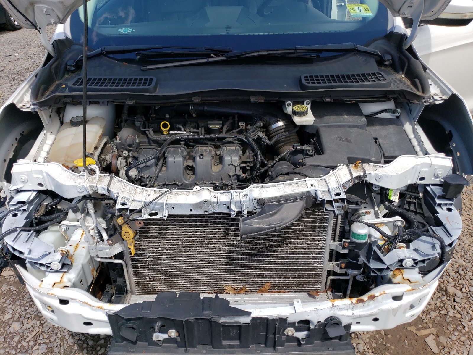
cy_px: 178
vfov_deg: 53.1
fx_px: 355
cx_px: 236
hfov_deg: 67.3
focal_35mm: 26
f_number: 1.5
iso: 50
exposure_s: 1/1667
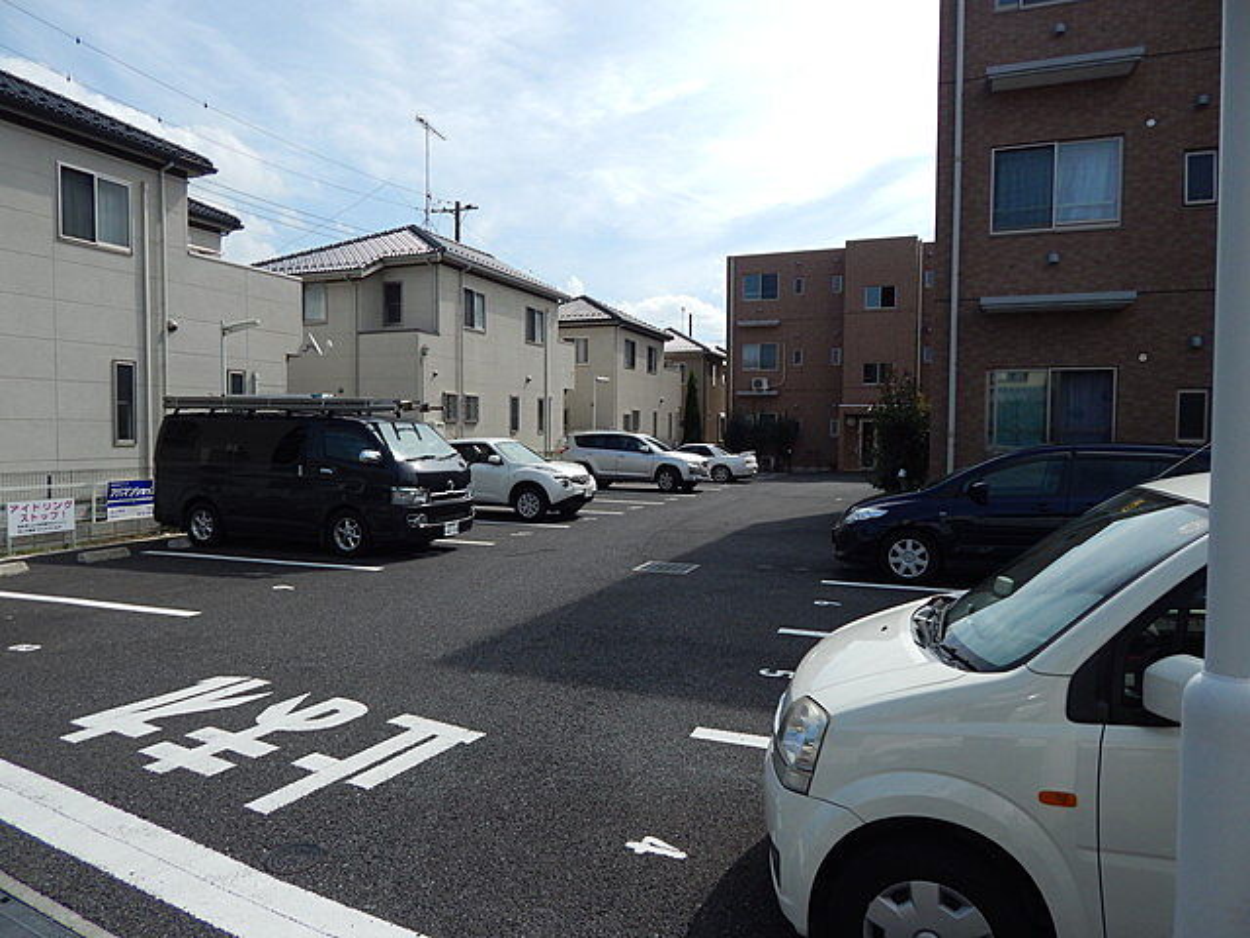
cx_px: 625
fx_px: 831
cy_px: 469
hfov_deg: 73.9
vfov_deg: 58.9
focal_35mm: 23
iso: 125
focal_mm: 4
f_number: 6
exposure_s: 1/500
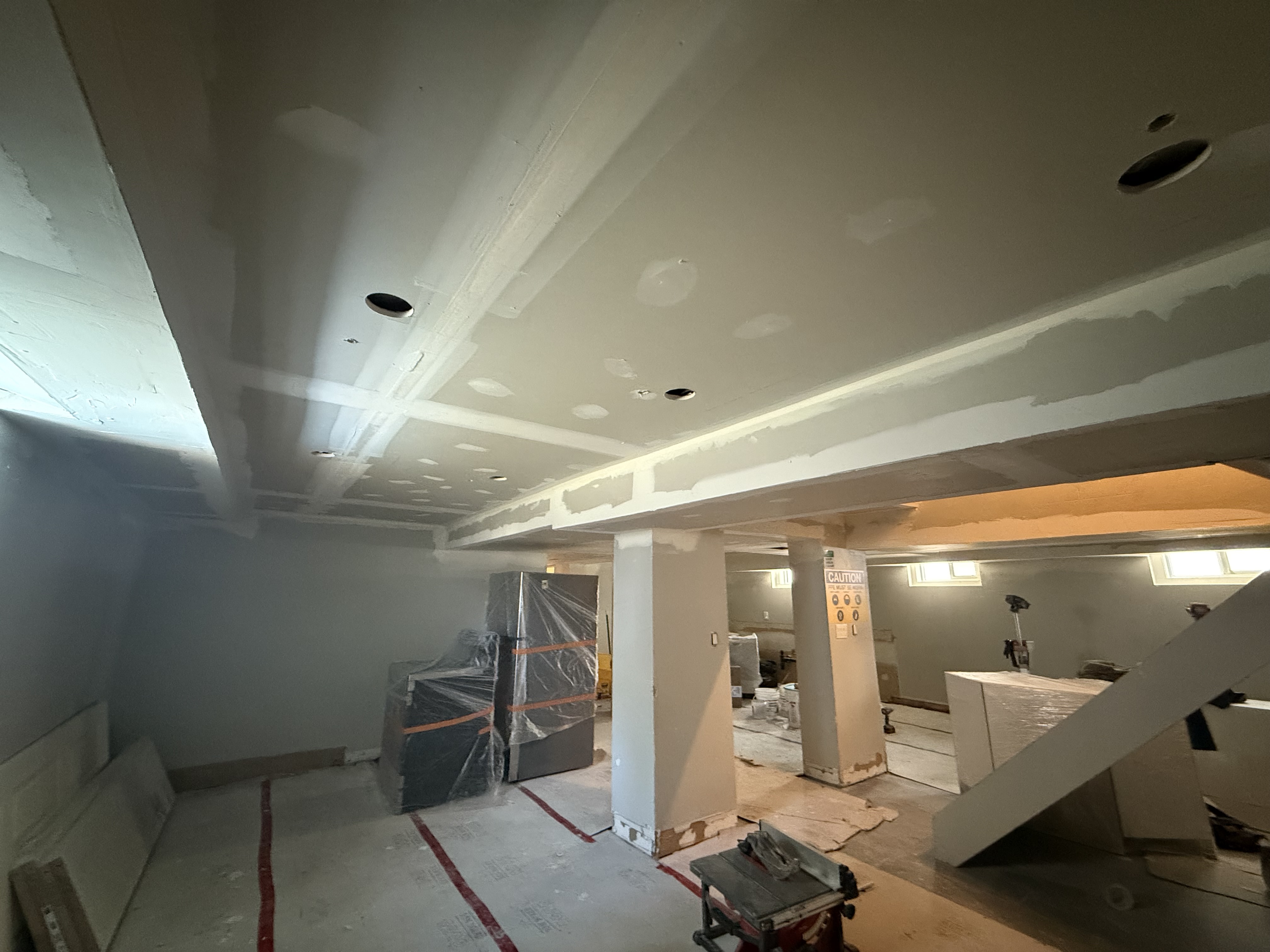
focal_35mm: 14
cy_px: 476
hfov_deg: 102.1
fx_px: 514
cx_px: 635
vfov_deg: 85.7
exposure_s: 1/40
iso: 1000
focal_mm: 2.22
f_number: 2.2
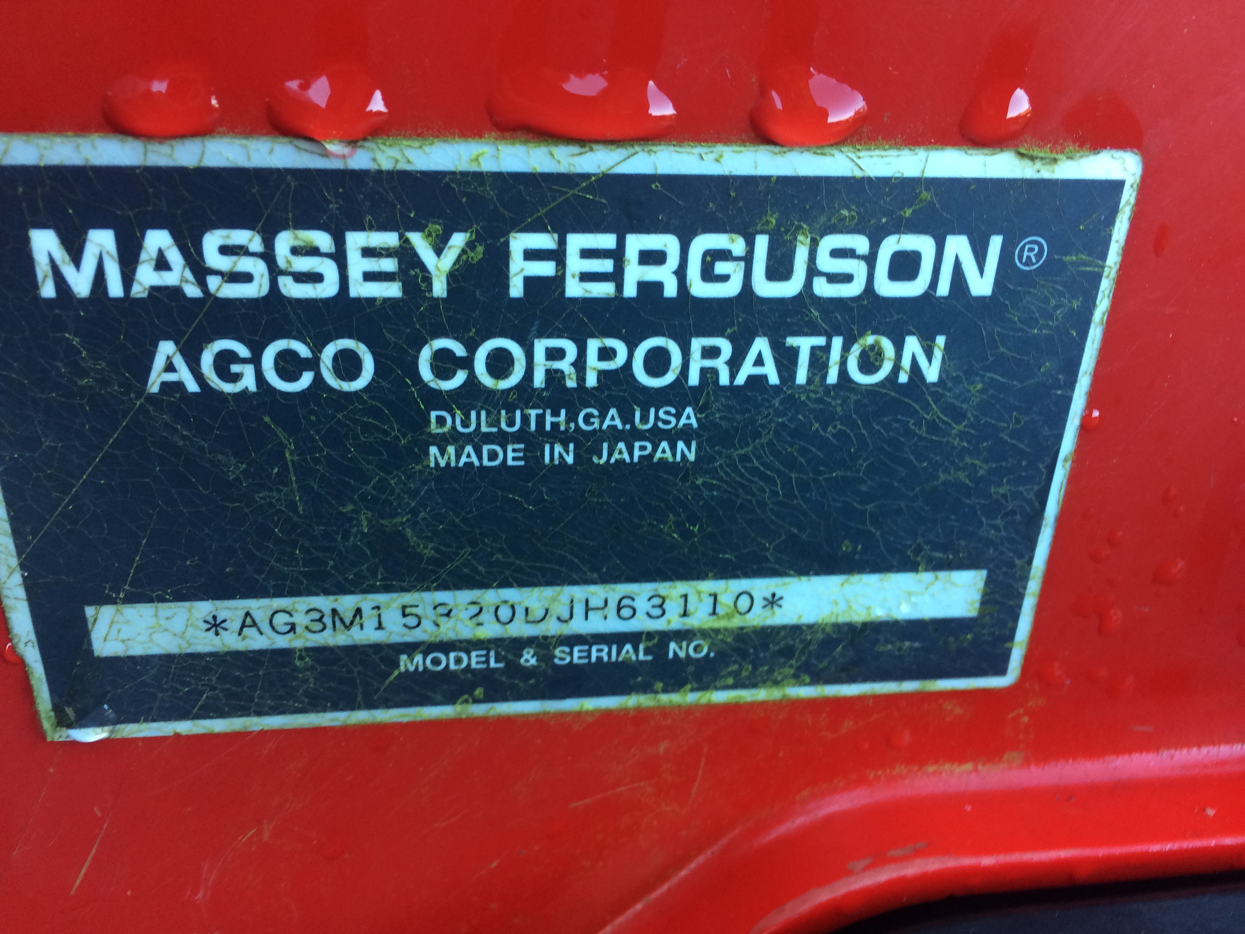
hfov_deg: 61.7
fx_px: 1043
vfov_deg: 48.2
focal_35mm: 29
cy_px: 467
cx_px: 622
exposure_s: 1/30
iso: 50
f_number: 2.2
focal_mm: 4.15
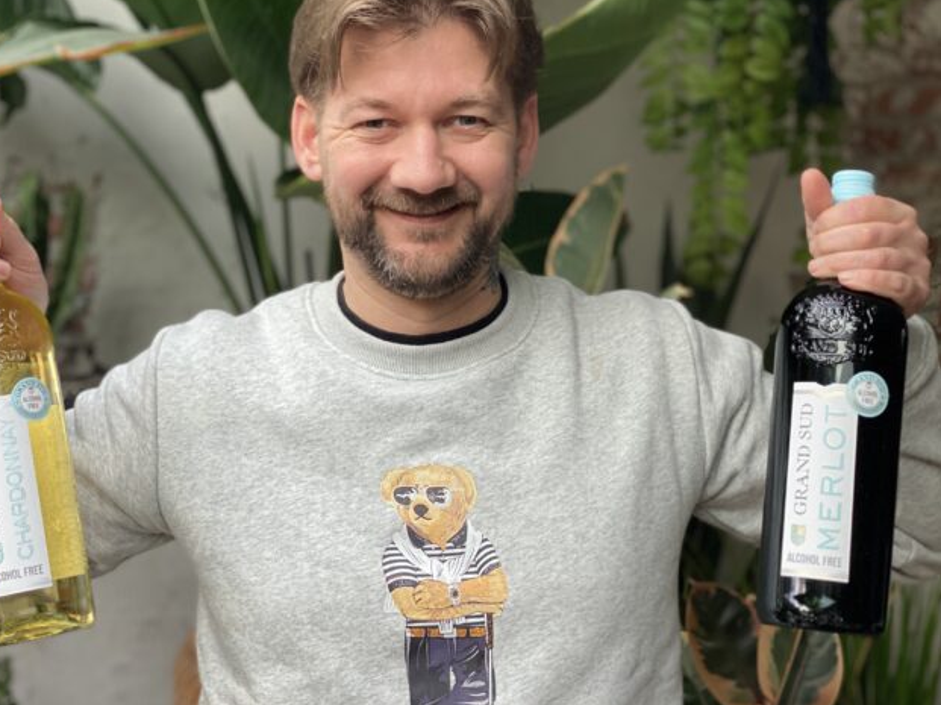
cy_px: 302
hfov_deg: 32.1
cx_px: 402
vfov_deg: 24.4
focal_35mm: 60
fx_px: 1630
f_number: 2
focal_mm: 6
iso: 160
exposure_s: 1/111
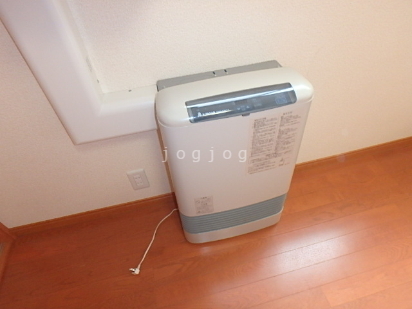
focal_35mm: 21
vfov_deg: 63.4
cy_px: 154
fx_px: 250
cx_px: 206
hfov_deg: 79.0
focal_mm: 3.7
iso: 400
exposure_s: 1/30
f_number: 3.5
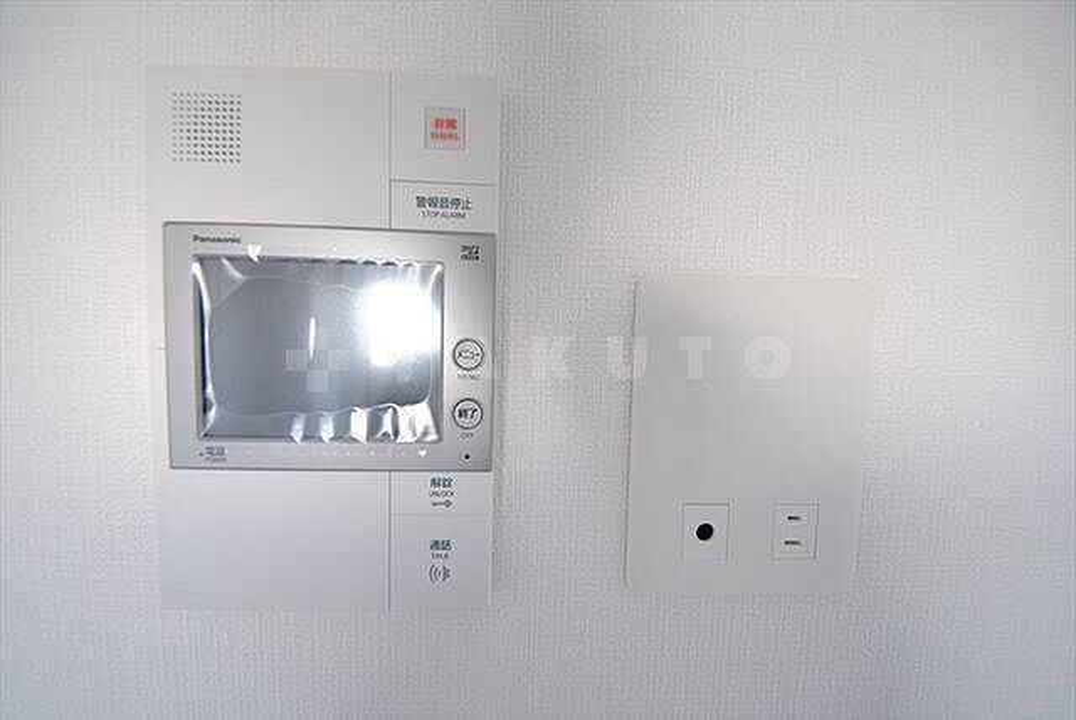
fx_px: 359
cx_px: 538
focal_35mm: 12
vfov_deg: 90.1
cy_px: 360
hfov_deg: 112.6
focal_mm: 8
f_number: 5
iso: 800
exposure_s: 1/100
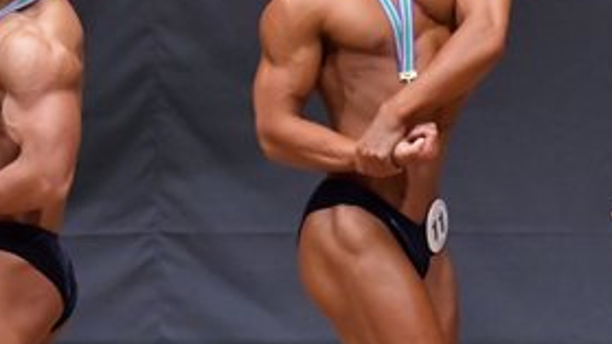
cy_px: 217
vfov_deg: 1.5
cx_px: -87
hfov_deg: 2.7
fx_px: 12740
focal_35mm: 785
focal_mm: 180
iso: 6400
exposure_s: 1/400
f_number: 5.6
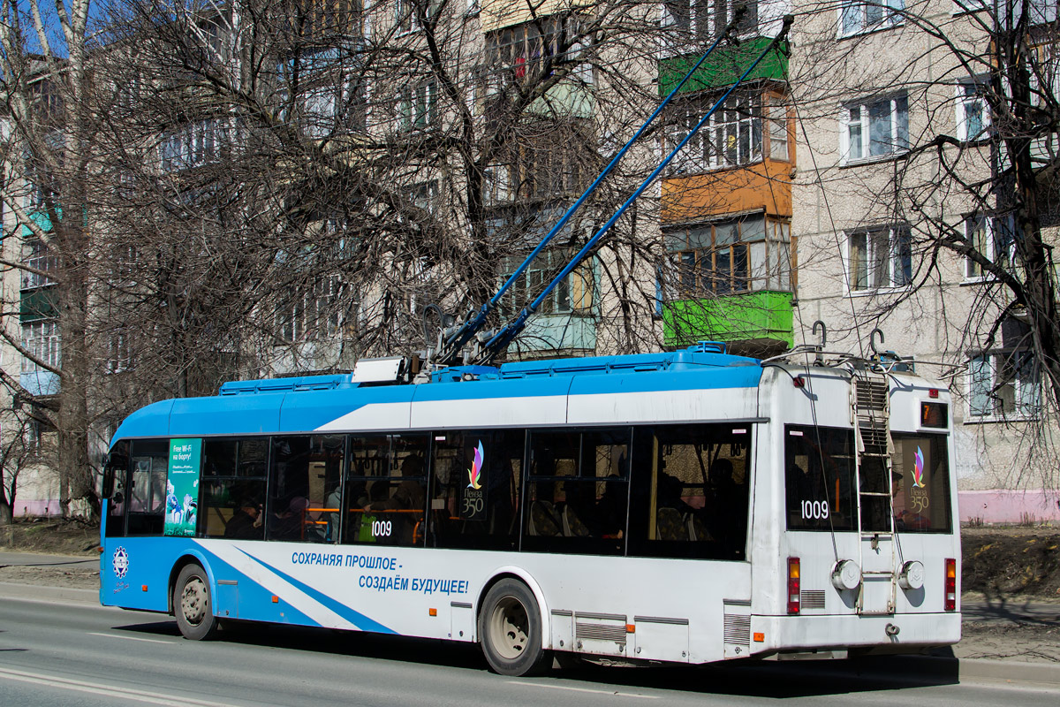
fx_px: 1546
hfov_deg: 37.9
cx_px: 530
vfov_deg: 25.8
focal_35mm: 52
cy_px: 354
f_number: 6.3
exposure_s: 1/1000
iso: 200
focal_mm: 35
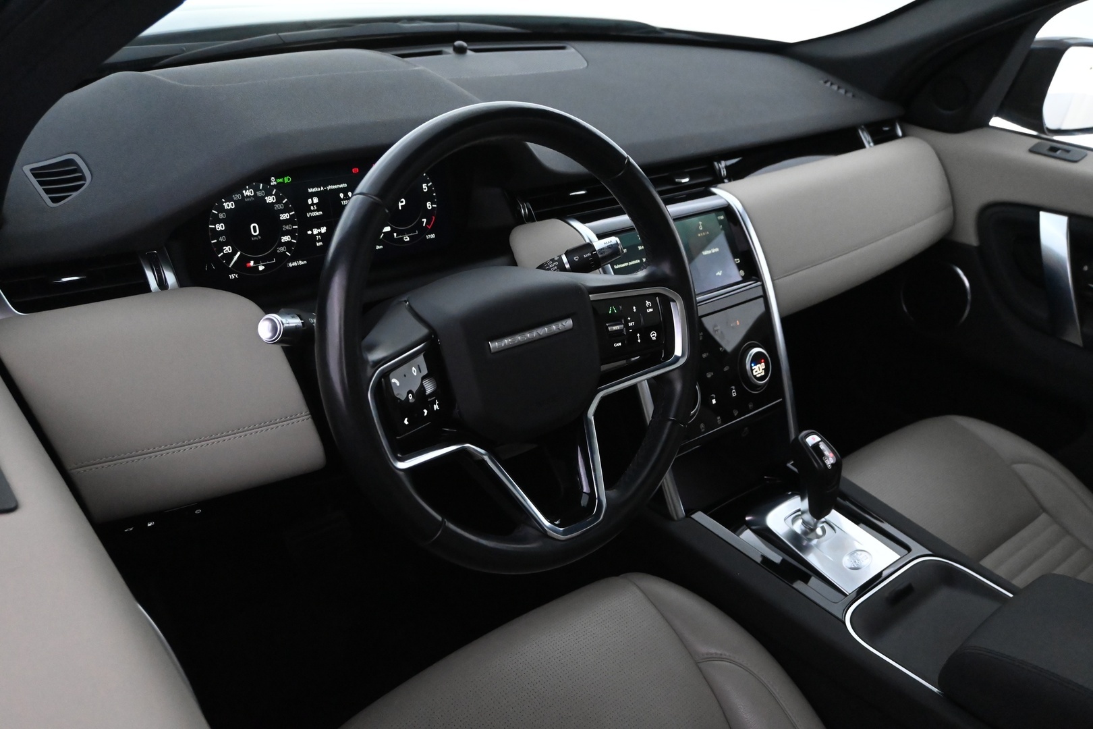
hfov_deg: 60.7
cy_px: 364
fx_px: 934
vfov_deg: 42.6
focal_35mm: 31
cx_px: 546
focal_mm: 20.5
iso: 6400
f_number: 3.8
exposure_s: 1/100
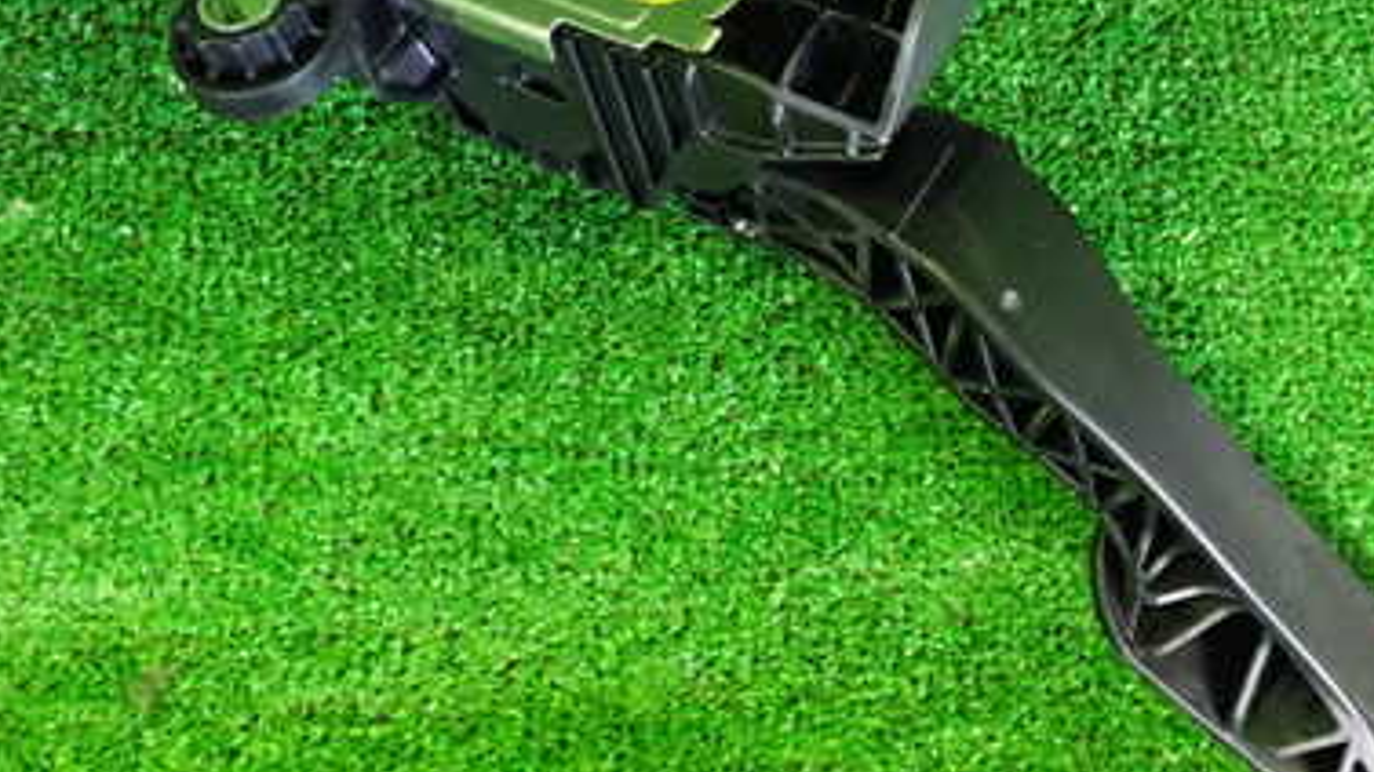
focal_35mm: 52
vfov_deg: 22.8
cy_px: 193
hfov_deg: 39.7
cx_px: 827
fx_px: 1894
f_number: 2.3
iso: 1250
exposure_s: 1/25
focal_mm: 5.4
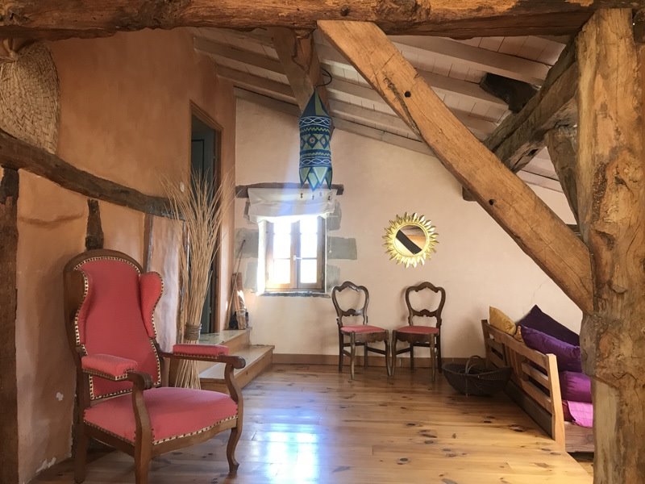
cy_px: 242
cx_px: 322
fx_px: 522
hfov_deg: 63.4
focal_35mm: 28
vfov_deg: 49.7
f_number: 1.8
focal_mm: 3.99
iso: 32
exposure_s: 1/33
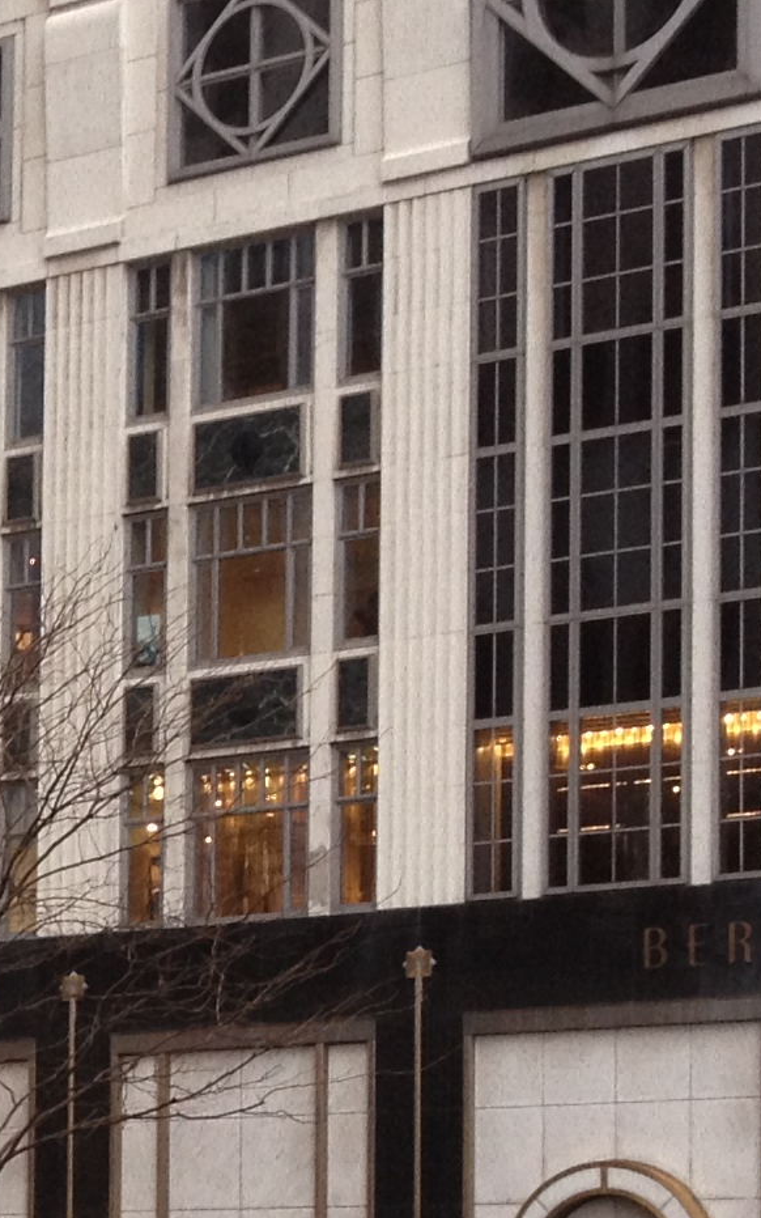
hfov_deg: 9.6
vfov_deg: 15.8
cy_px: 1179
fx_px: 4313
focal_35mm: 130
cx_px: -624
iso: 80
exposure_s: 1/20
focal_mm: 4.28
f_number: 2.4
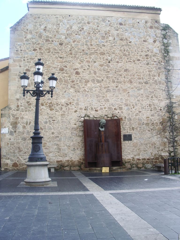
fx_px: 243
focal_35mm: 35
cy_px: 120
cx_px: 90
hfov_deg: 40.7
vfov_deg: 52.6
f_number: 4.3
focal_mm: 5.8
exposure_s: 1/100
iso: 50
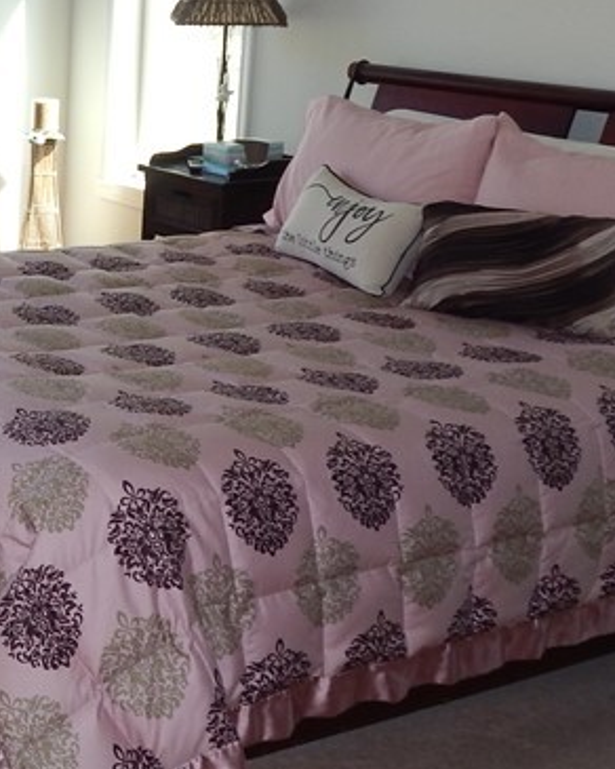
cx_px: -185
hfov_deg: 21.8
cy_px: 211
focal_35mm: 63
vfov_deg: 29.6
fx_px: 1433
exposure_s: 1/50
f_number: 3
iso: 125
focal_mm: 4
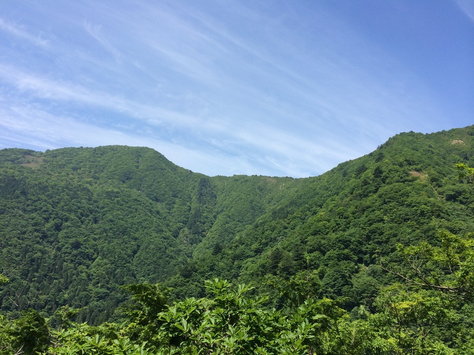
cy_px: 178
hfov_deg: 60.0
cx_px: 237
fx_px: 411
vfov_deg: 46.8
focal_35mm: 30
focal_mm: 4.12
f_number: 2.2
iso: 40
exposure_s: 1/1580
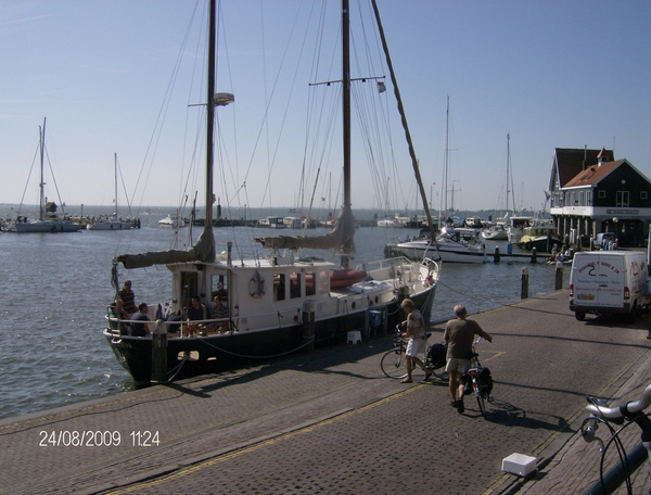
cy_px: 248
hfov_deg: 51.1
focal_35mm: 36
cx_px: 326
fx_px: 680
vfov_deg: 40.0
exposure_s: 1/1595
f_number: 4.7
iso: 100
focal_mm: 6
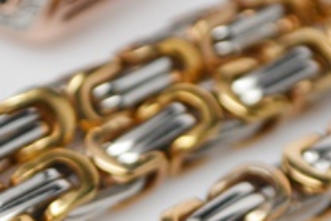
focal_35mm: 225
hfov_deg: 9.1
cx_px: 159
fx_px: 2070
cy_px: 253
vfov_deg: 6.1
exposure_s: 1/60
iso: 400
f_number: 5.6
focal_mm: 52
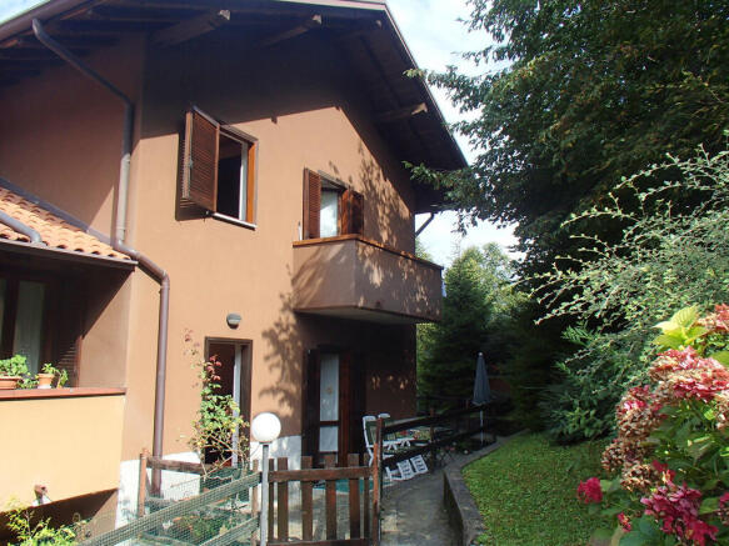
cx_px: 364
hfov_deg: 63.5
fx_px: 590
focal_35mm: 28
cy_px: 273
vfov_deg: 49.7
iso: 100
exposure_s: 1/500
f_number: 3.9
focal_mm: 5
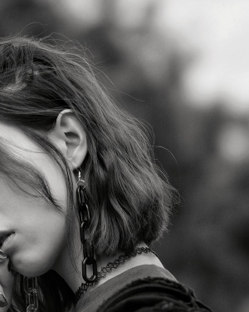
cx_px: 164
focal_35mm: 252
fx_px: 2321
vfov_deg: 7.7
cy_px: 262
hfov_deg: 6.1
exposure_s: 1/400
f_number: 1.2
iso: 400
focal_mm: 56
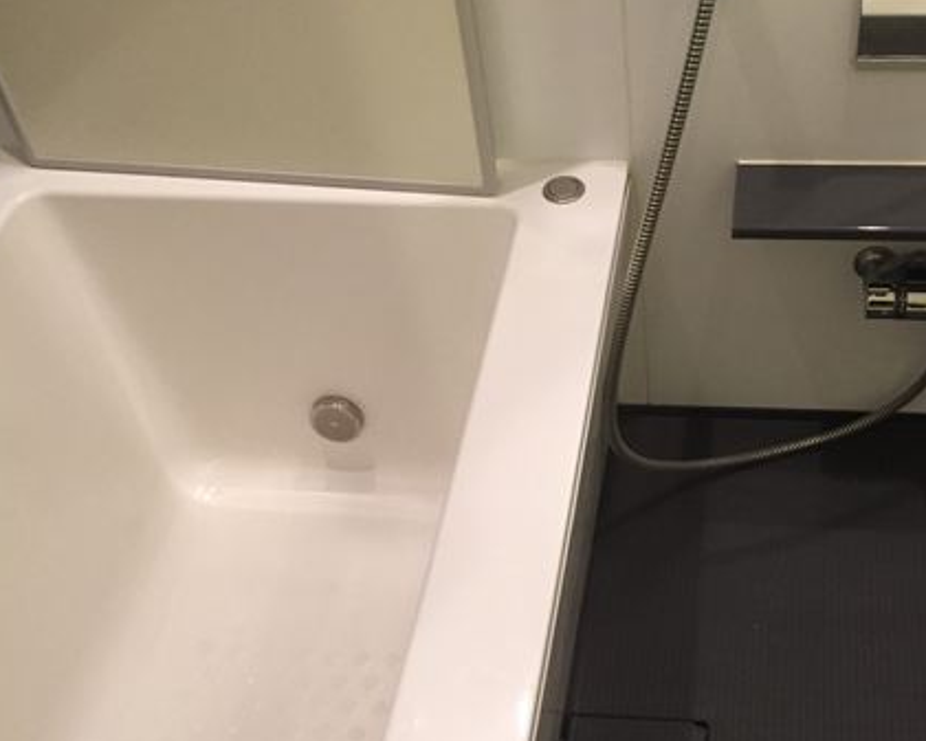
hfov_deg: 42.1
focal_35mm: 43
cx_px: 647
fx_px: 1179
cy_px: 508
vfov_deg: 34.5
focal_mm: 4.15
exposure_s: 1/33
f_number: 2.2
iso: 250
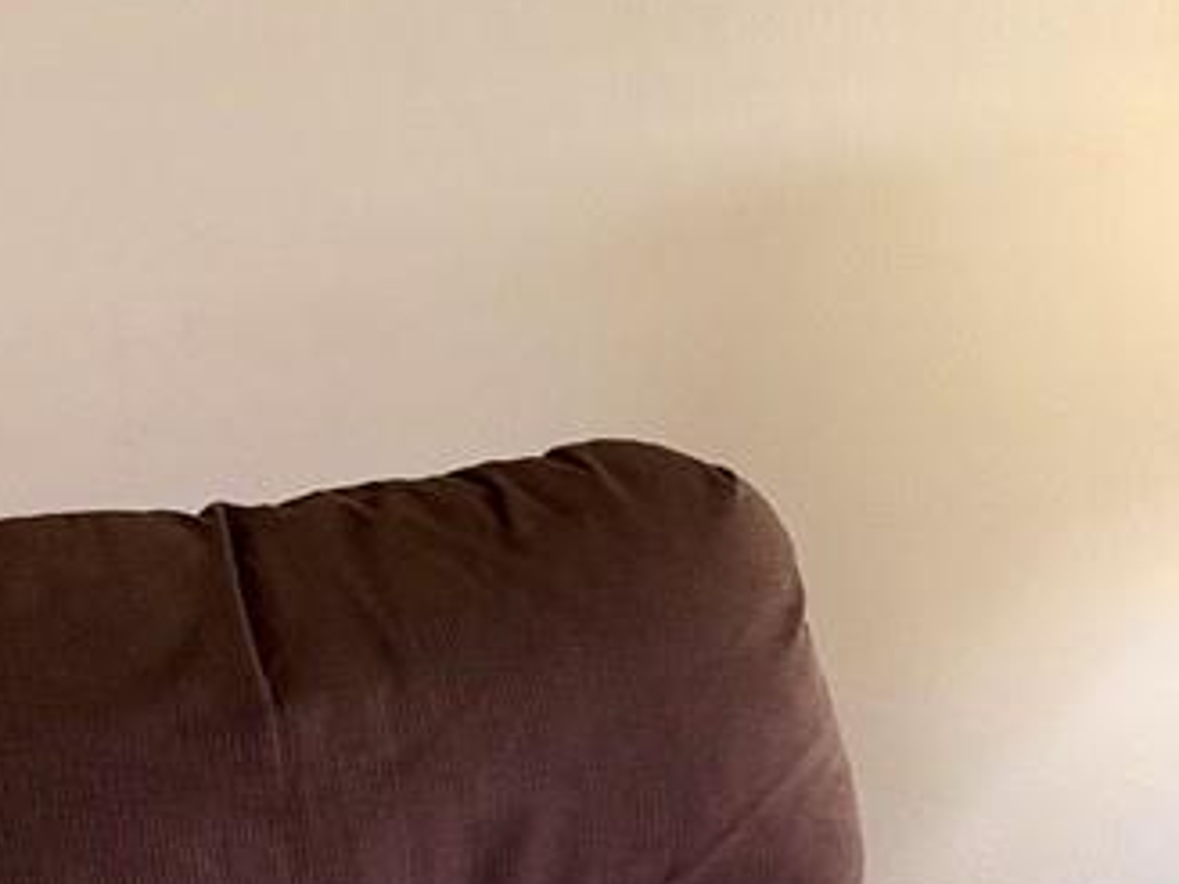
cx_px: 1815
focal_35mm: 117
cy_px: 848
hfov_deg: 15.4
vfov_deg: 12.5
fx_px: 3985
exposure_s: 1/60
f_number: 1.78
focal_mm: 6.76
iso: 100
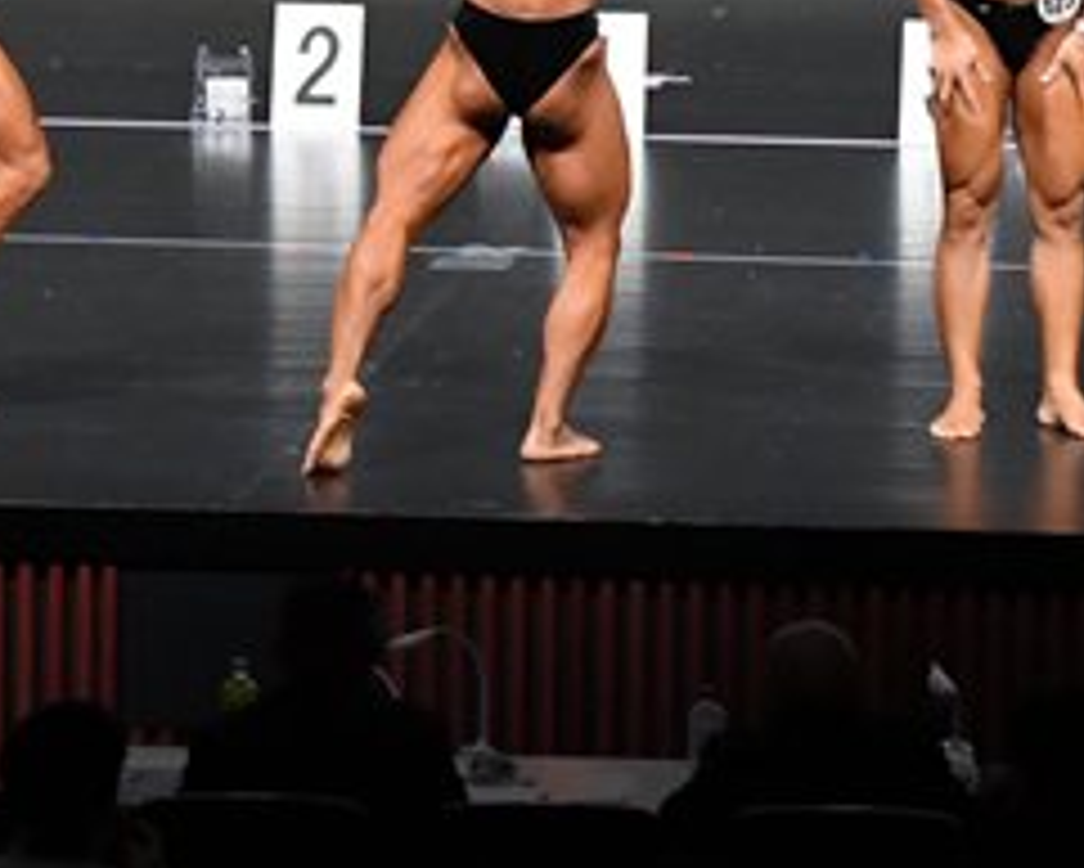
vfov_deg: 4.0
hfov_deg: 5.0
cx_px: 780
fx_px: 12292
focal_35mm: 383
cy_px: -180
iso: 5000
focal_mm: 85
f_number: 5.6
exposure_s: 1/400
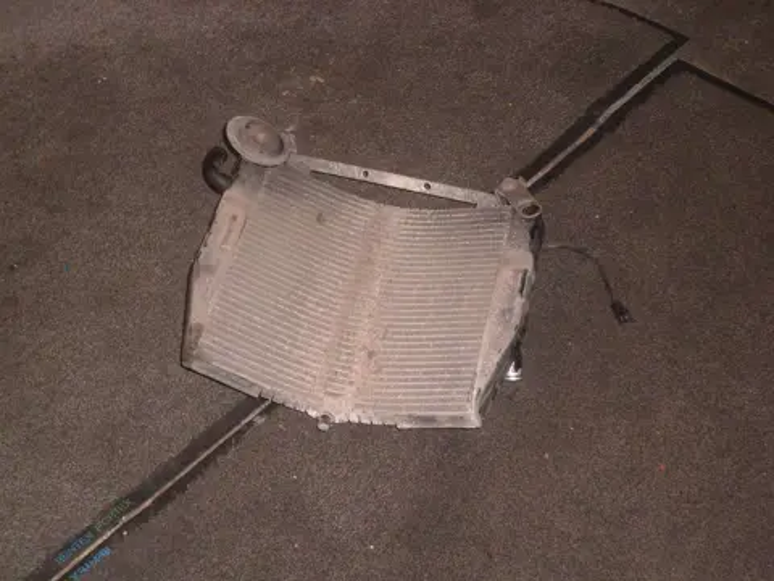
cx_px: 387
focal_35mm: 62
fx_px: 1386
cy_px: 290
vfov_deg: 23.7
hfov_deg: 31.2
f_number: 3.7
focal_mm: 10.36
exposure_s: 1/60
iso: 300
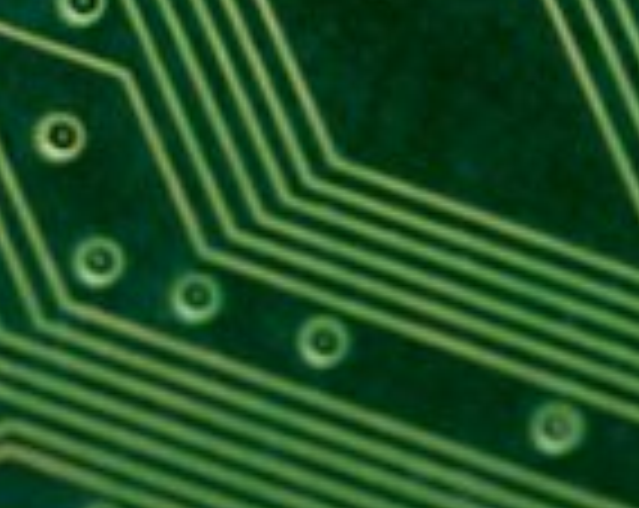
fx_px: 8380
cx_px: 1076
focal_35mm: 444
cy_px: -402
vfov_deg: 3.5
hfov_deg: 4.3
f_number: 11
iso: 200
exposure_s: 1/45
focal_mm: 105
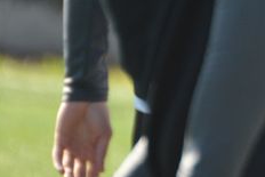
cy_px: -134
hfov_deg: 1.1
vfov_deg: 0.7
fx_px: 13545
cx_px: 407
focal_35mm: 1839
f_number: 5.6
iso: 400
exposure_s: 1/500
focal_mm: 300
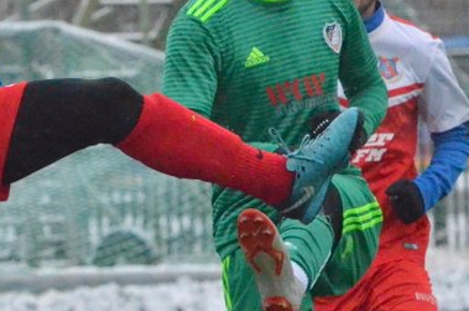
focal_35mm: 950
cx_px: 157
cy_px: 291
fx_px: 12350
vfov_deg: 1.4
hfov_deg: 2.2
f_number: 8
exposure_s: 1/4000
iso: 6400
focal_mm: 200
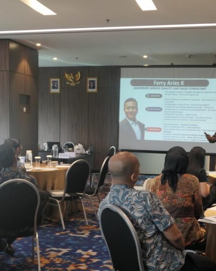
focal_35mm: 58
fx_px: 464
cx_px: 106
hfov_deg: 26.2
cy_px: 168
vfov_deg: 32.4
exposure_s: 1/80
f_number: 2.8
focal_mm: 12
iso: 500
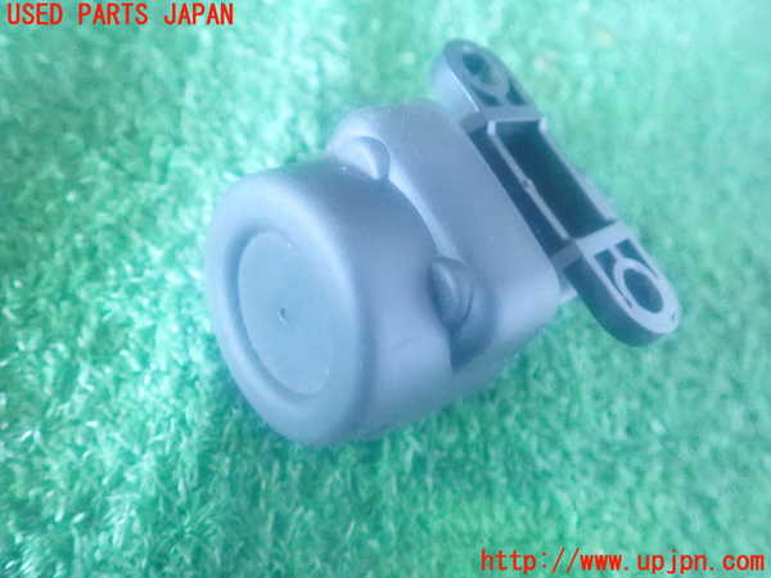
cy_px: 289
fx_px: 668
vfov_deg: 46.8
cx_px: 386
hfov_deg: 60.0
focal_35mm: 30
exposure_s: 1/10
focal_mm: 5.5
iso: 1600
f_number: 2.3
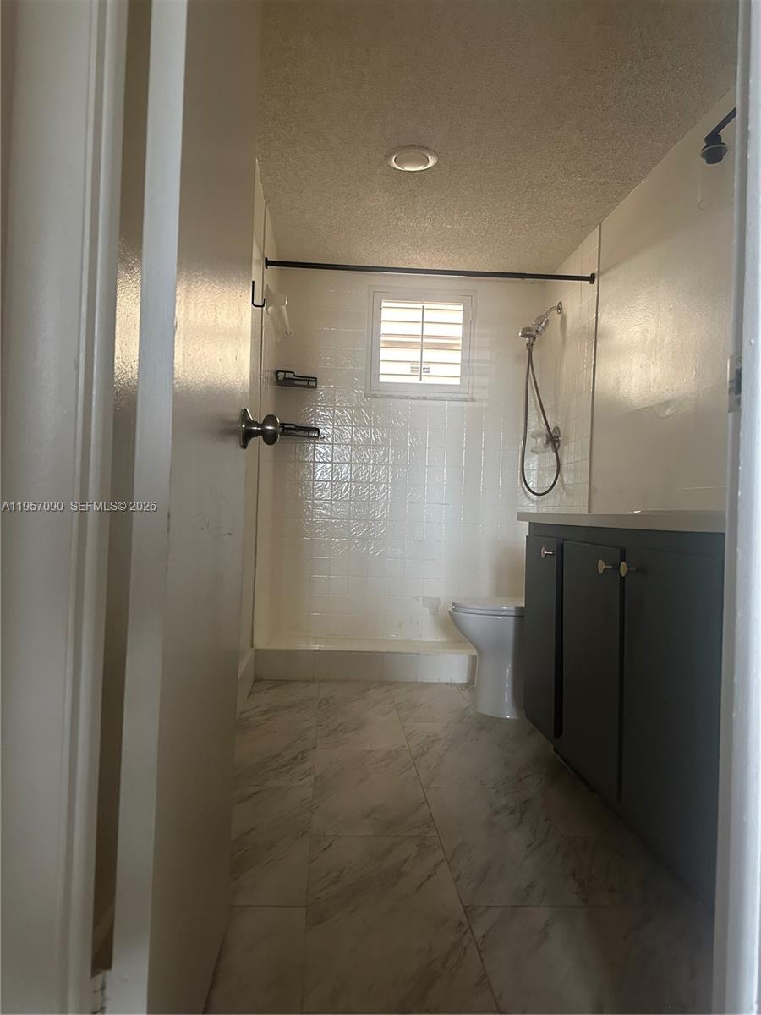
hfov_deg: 56.8
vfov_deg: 71.6
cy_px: 508
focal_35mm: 24
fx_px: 703
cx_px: 380
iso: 500
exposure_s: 1/60
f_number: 1.78
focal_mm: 6.86
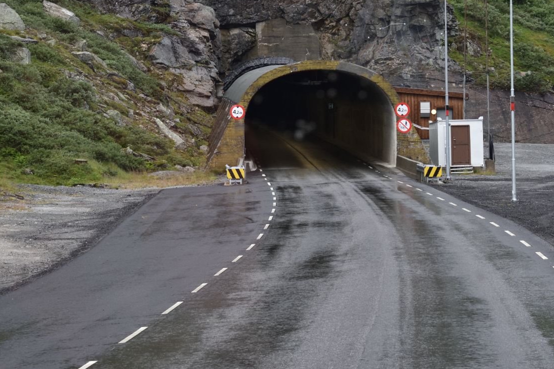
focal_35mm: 159
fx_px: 2447
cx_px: 302
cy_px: 138
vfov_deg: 8.6
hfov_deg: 12.9
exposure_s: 1/500
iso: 1250
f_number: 11
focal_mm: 86
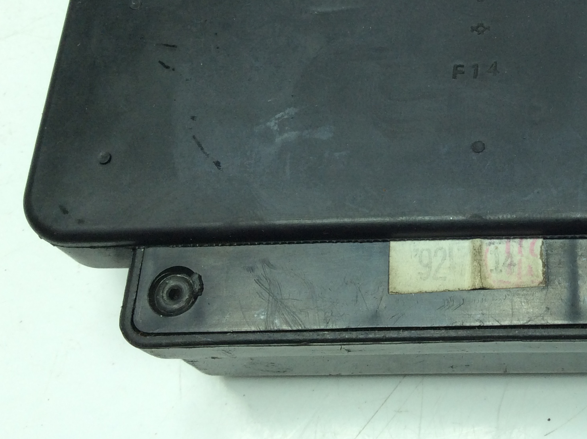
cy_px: 92
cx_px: 499
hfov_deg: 33.1
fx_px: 948
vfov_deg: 25.6
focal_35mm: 56
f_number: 2.4
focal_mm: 3.3
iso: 32
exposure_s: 1/266
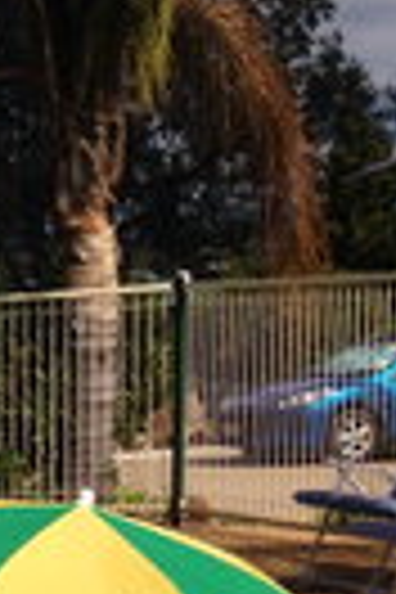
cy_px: 648
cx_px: -495
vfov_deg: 15.9
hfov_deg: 9.9
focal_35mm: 125
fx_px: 2062
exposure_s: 1/3195
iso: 50
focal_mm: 4.12
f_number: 2.4
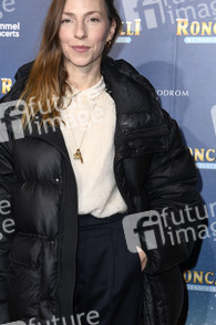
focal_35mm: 98
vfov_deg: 20.8
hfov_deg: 13.9
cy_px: 171
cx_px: 79
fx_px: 885
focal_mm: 72
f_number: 5.6
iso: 1250
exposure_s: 1/250
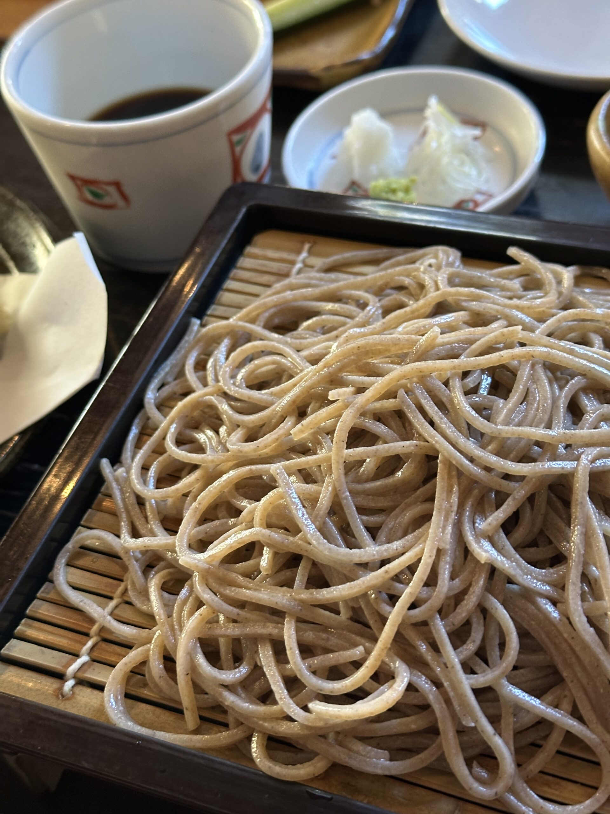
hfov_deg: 30.3
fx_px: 1128
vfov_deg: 39.7
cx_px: 305
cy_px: 407
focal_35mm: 48
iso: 250
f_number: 1.78
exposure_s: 1/40
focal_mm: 6.86
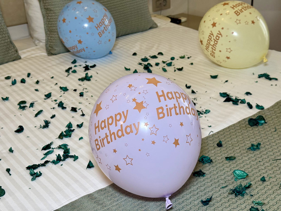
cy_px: 106
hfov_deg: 39.7
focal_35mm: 48
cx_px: 140
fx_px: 390
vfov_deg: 30.3
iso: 100
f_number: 1.78
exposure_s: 1/115
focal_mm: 6.76
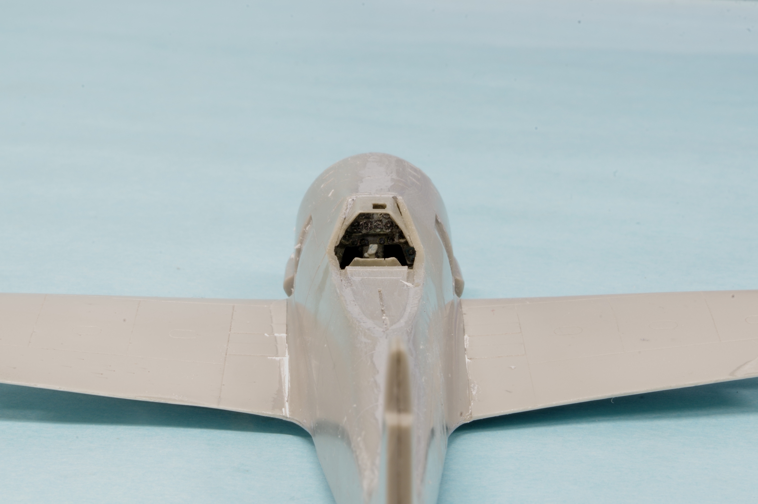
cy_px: 252
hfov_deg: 16.1
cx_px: 379
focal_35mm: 127
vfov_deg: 10.8
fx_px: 2672
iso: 100
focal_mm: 85
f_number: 40
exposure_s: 8
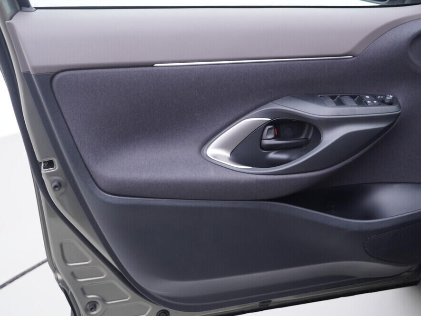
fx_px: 487
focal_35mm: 40
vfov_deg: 36.0
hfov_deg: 46.8
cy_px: 158
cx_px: 213
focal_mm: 24
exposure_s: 1/40
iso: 125
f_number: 2.8
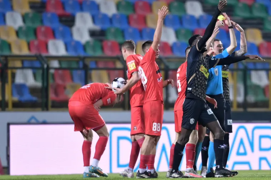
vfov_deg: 3.4
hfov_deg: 5.2
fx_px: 3011
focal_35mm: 400
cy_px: 90
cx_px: 136
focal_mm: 400
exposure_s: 1/2000
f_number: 2.8
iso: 3200
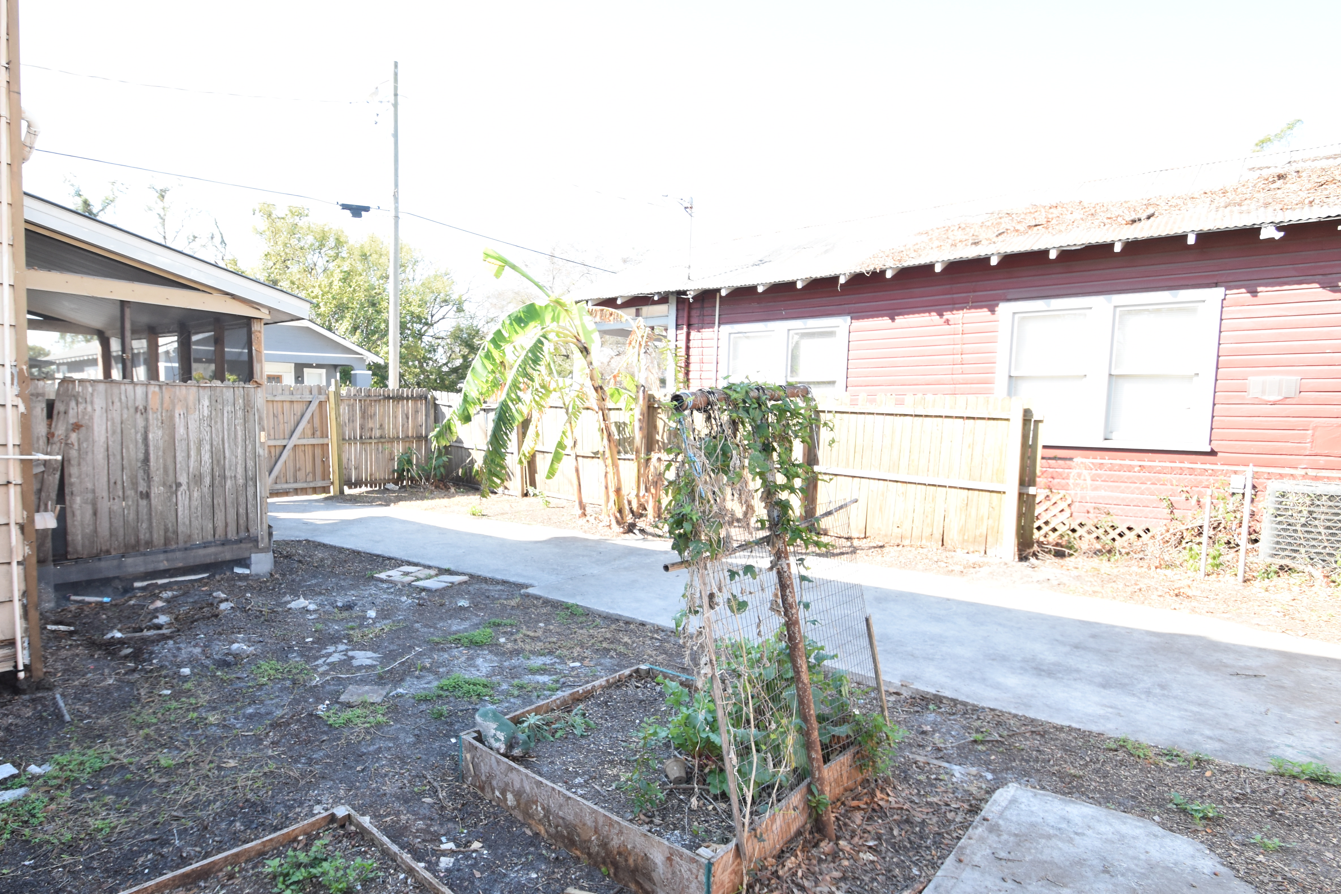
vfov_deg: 64.5
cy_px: 471
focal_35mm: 19
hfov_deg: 86.2
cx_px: 564
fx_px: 708
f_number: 7.1
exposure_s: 1/200
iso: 400
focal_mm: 10
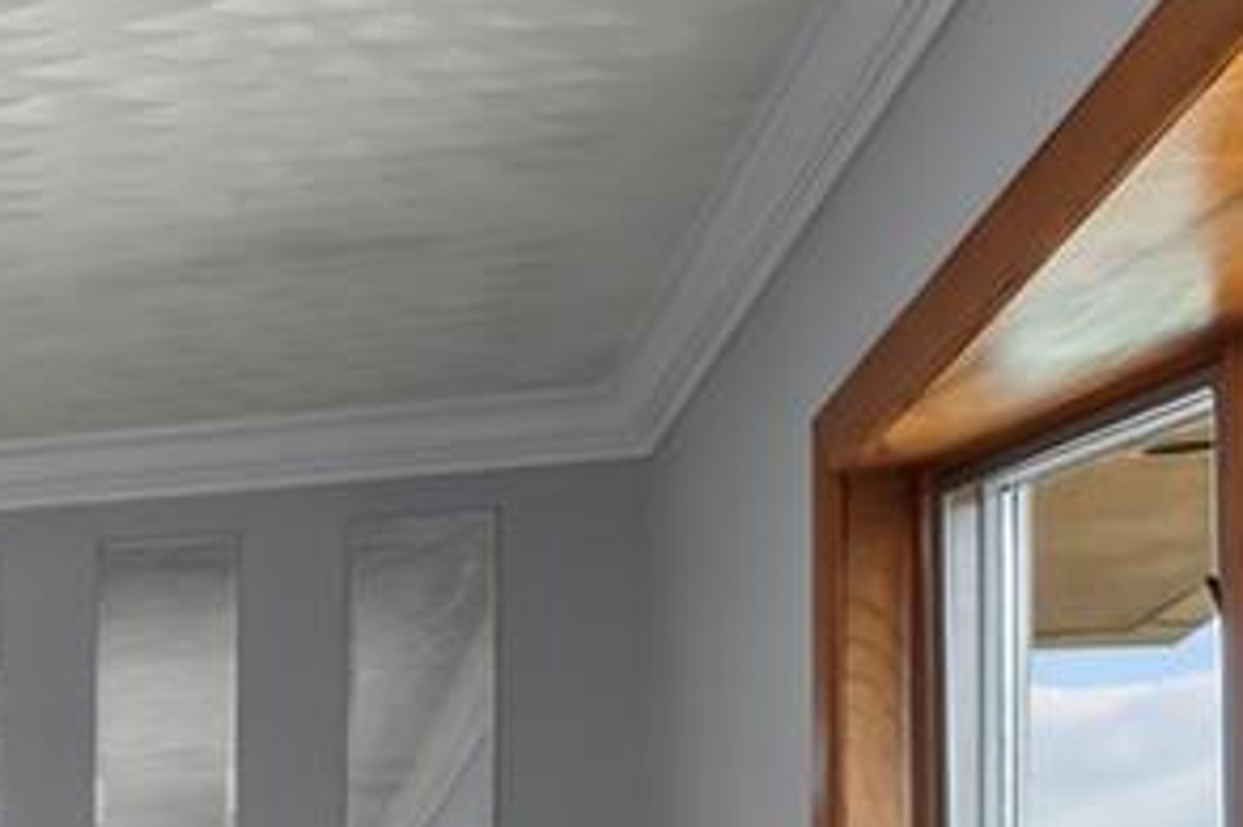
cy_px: 1257
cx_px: -1078
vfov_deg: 15.0
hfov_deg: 18.3
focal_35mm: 84
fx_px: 2899
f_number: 8
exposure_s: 1/3
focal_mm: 12
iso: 250
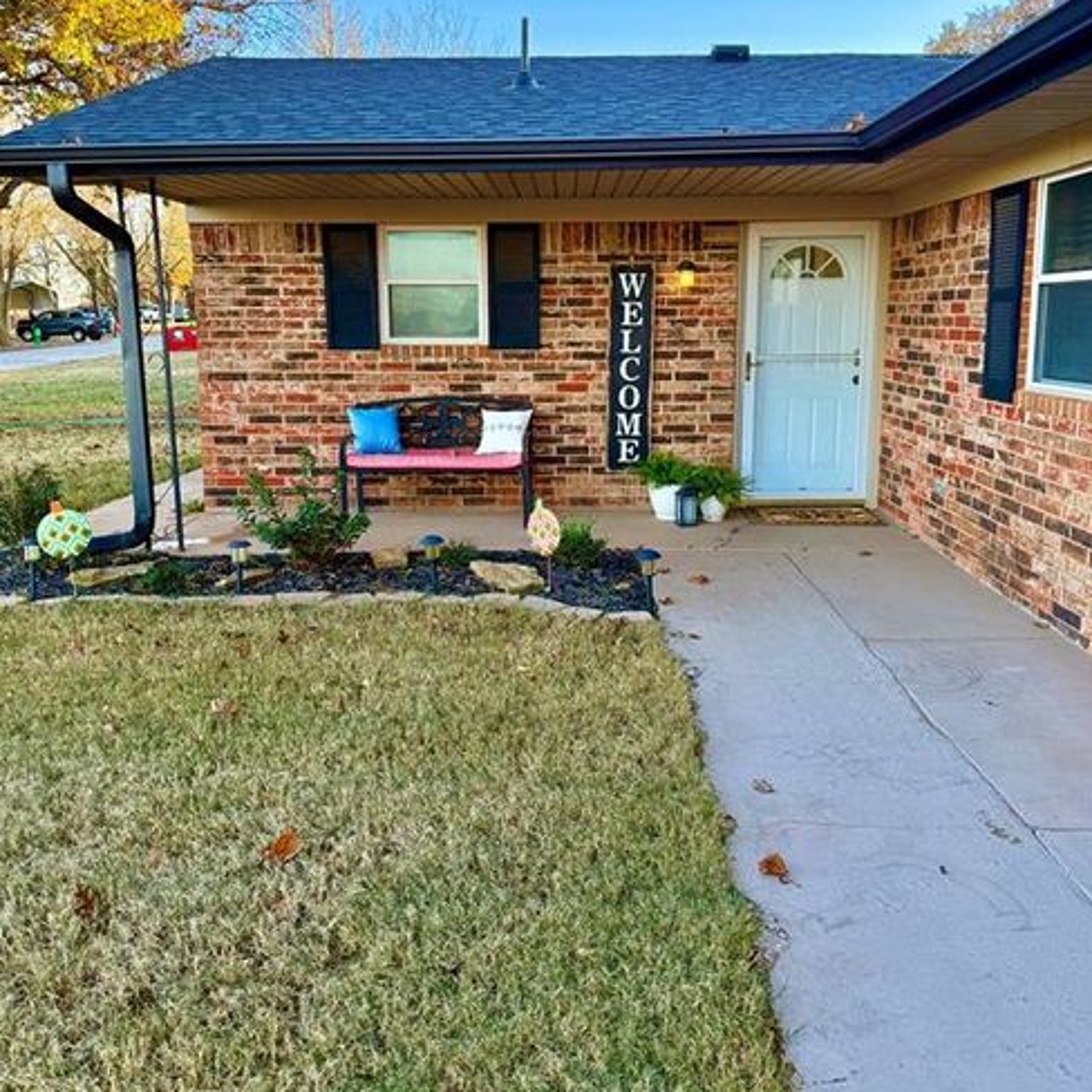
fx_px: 1035
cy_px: 464
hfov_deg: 55.6
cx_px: 546
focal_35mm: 29
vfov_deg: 55.4
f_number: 1.78
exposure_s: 1/521
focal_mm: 6.76
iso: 100
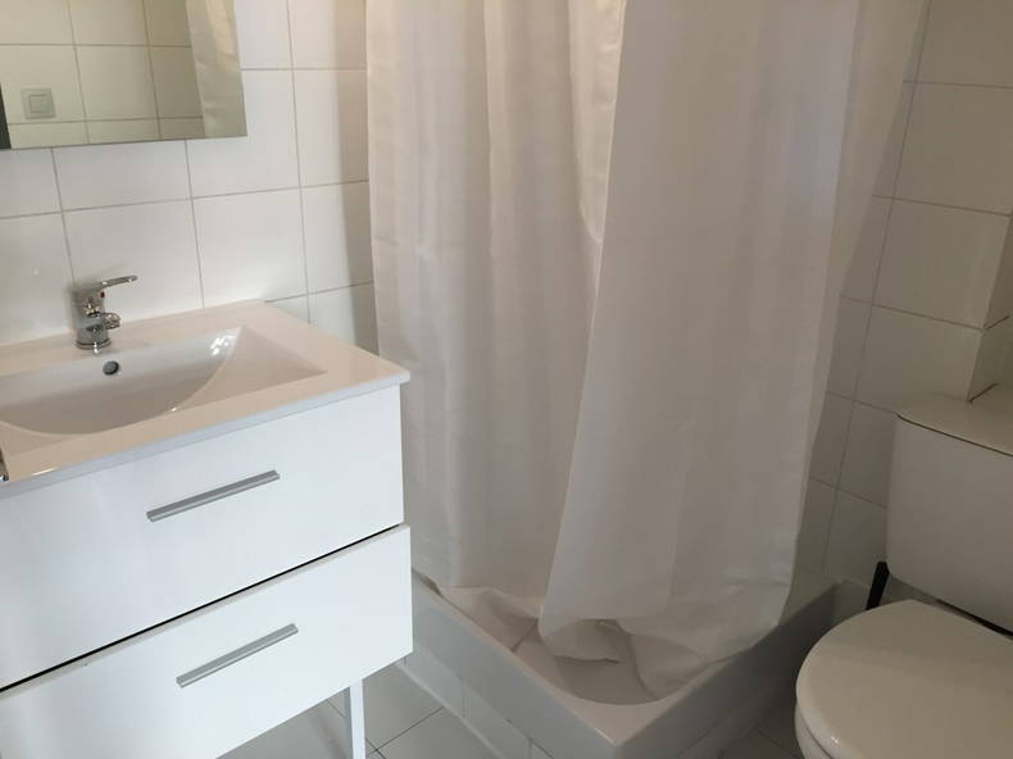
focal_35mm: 29
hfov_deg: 61.7
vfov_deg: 48.2
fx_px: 848
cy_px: 380
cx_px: 506
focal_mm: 4.15
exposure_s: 1/33
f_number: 2.2
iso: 40
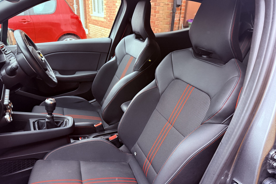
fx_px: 192
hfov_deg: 71.5
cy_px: 102
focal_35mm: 25
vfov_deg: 51.2
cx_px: 138
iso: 640
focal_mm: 6.76
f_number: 1.78
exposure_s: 1/60
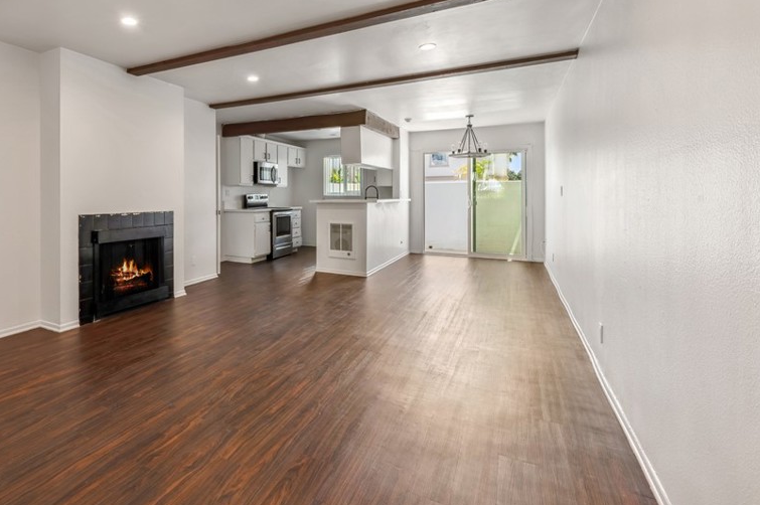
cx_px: 254
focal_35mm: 19
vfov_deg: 63.7
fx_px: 401
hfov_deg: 84.0
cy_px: 194
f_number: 10
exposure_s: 1/25
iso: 100
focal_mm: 14
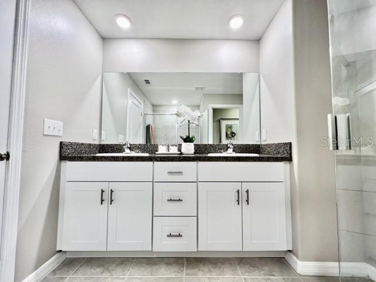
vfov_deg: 89.9
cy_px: 141
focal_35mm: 13
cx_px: 188
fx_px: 141
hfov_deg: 106.2
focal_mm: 1.57
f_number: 1.8
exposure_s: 1/120
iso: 250
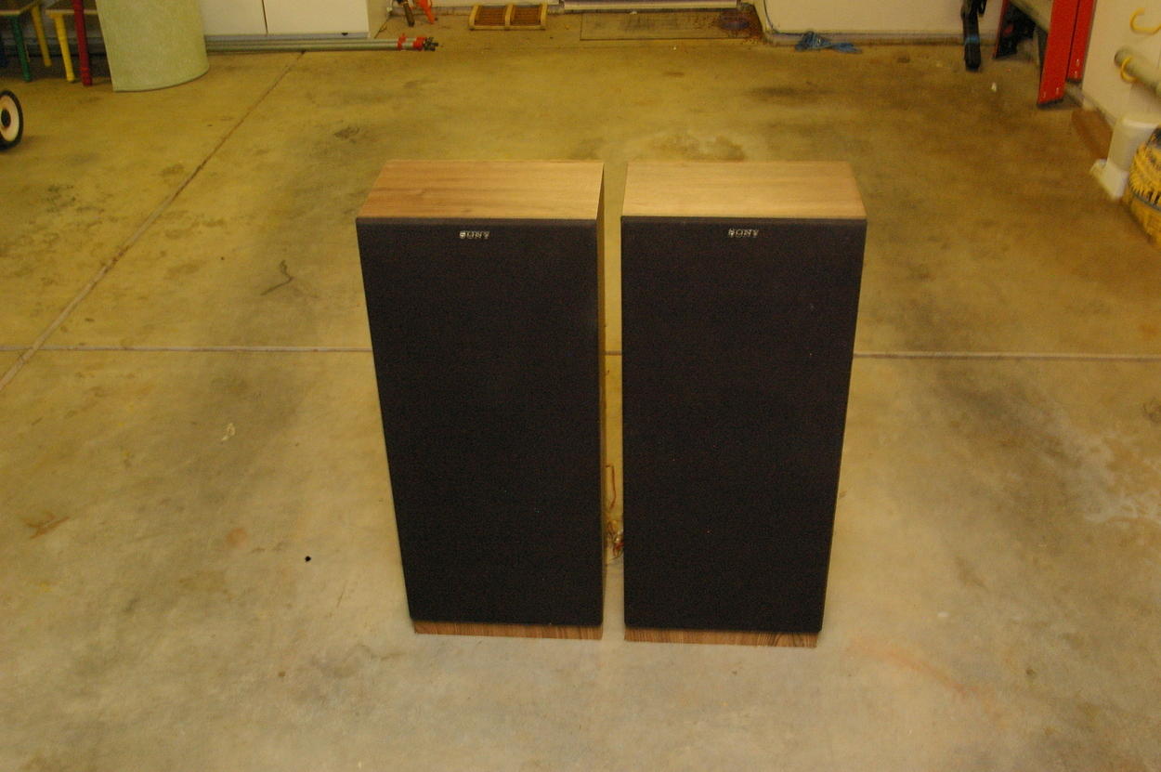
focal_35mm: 36
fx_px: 1160
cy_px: 386
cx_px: 580
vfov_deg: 36.8
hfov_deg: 53.2
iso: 1600
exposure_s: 1/8
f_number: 16
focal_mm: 24
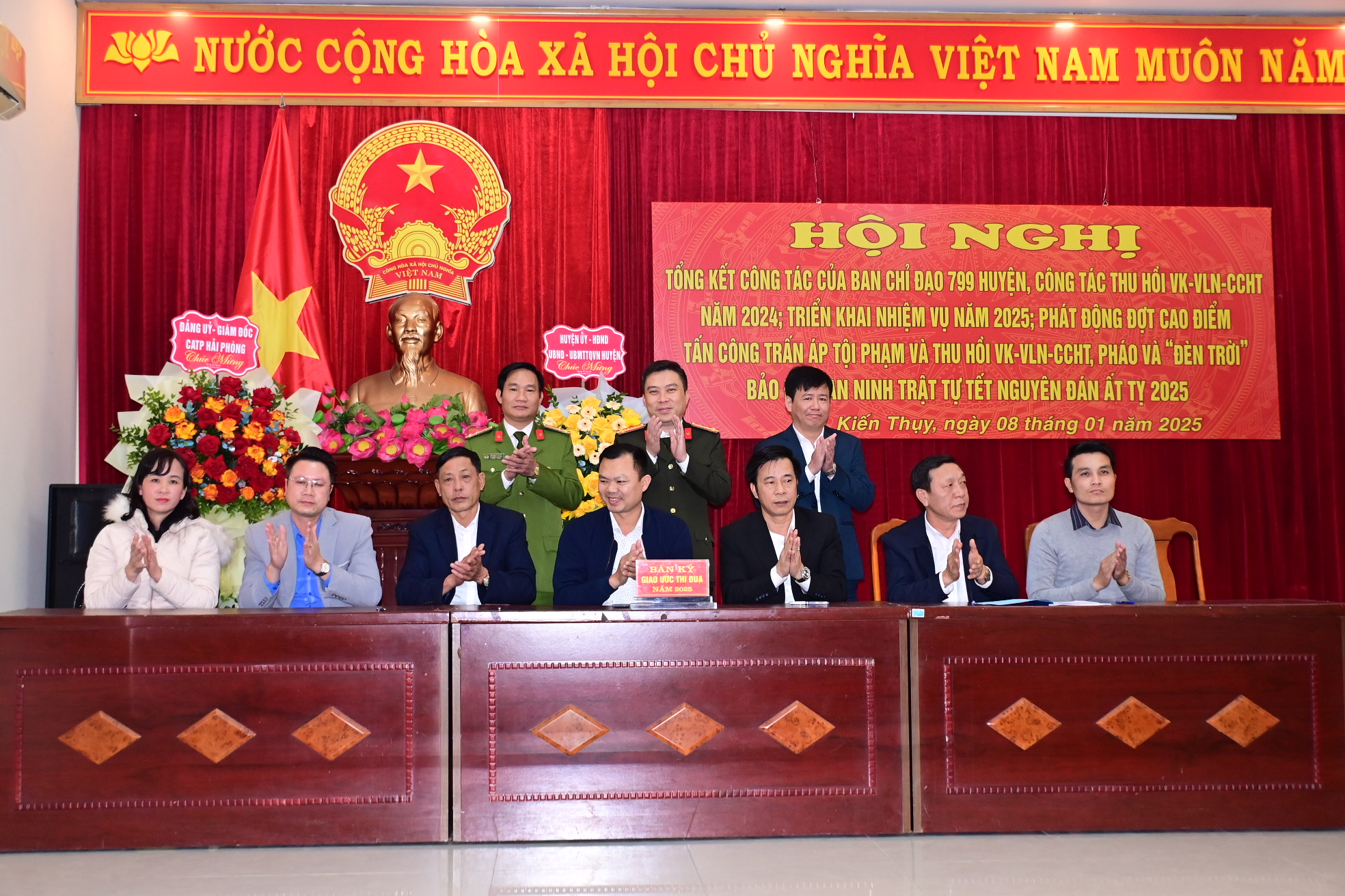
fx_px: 1494
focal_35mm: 40
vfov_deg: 33.4
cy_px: 448
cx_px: 672
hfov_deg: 48.5
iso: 1250
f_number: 4
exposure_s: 1/200
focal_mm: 27
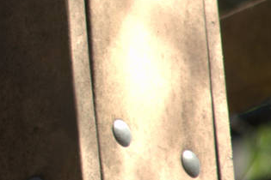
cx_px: -269
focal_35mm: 1525
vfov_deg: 0.9
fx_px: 11479
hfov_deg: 1.4
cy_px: -123
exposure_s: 1/125
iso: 180
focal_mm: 200
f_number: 6.3
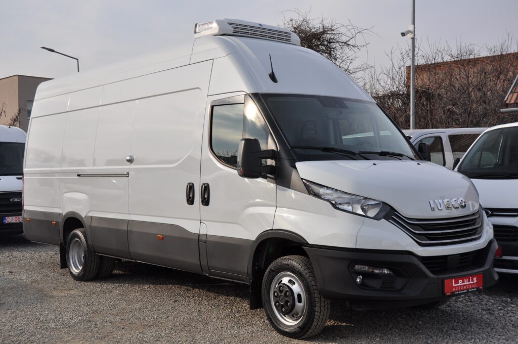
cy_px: 172
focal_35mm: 45
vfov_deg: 29.8
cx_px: 259
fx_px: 647
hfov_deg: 43.7
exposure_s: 1/400
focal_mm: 30
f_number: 10
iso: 400
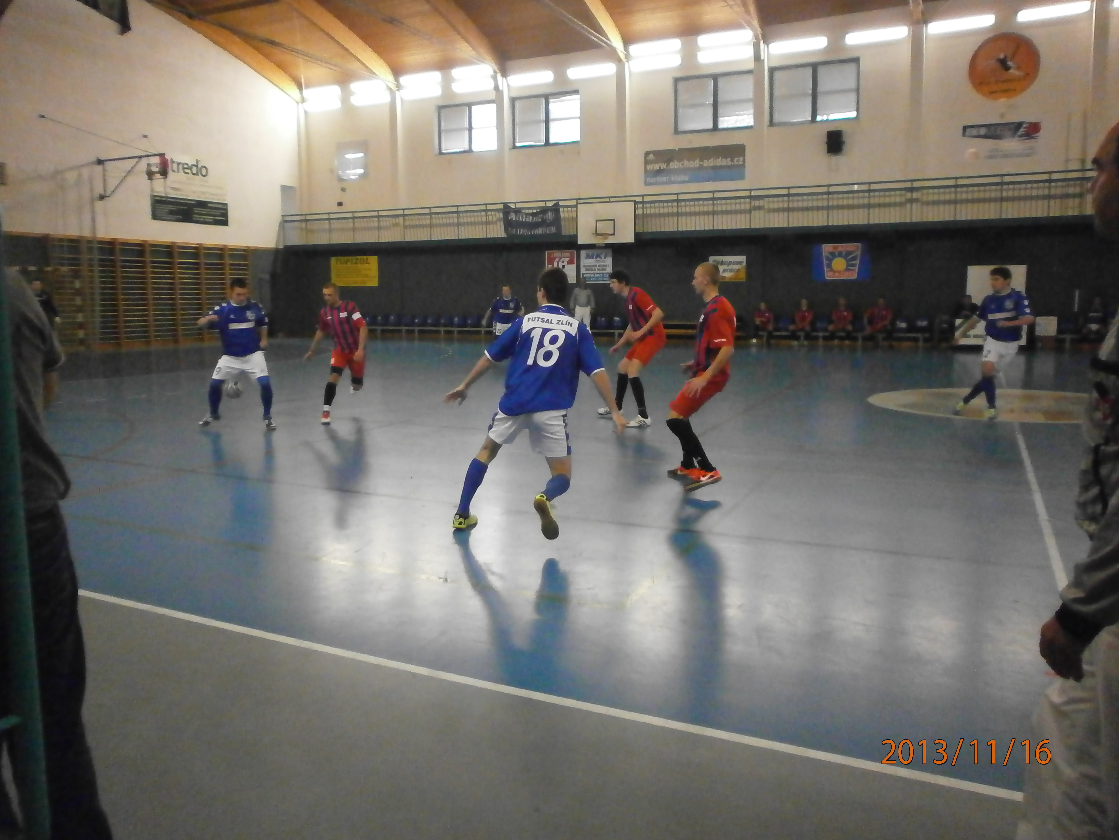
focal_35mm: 27
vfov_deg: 51.4
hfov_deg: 65.3
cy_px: 420
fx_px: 873
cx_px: 560
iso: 1250
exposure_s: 1/500
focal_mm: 4.8
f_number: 2.9
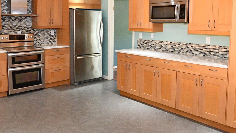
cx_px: 115
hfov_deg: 58.0
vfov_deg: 33.8
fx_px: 213
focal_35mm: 34
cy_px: 31
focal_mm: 11
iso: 4000
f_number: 10
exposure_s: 1/80
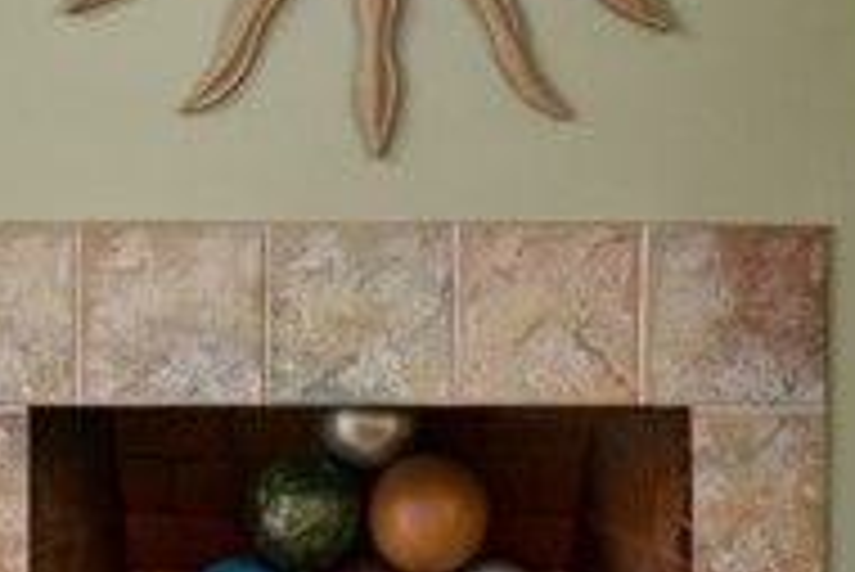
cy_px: 167
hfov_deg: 27.3
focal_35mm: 74
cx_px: 342
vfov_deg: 18.4
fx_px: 1759
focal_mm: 22
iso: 400
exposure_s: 1/60
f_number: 16
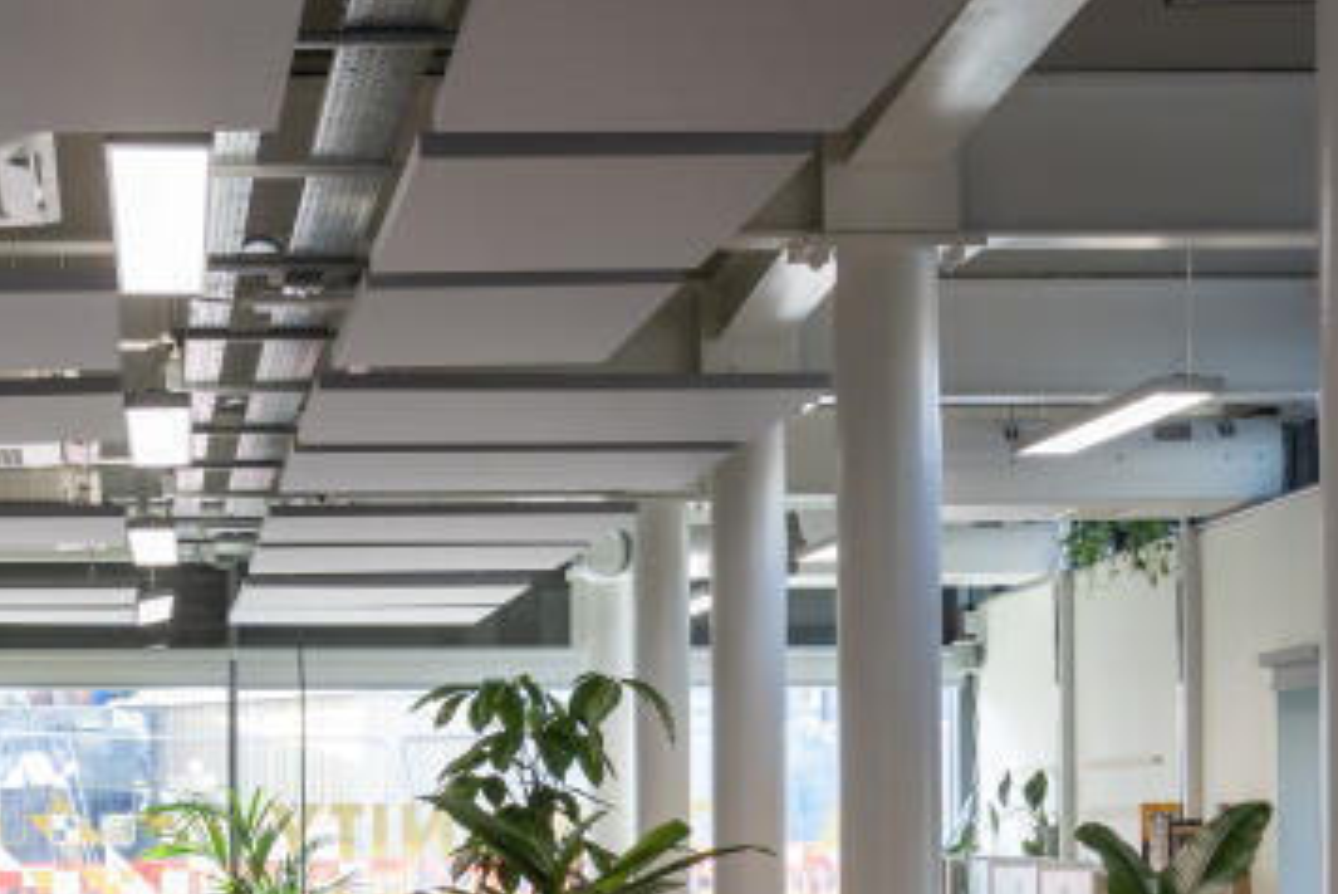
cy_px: 1013
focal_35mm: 98
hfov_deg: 20.3
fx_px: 3644
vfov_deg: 13.7
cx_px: 83
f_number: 11
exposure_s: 1/2
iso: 100
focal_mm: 34
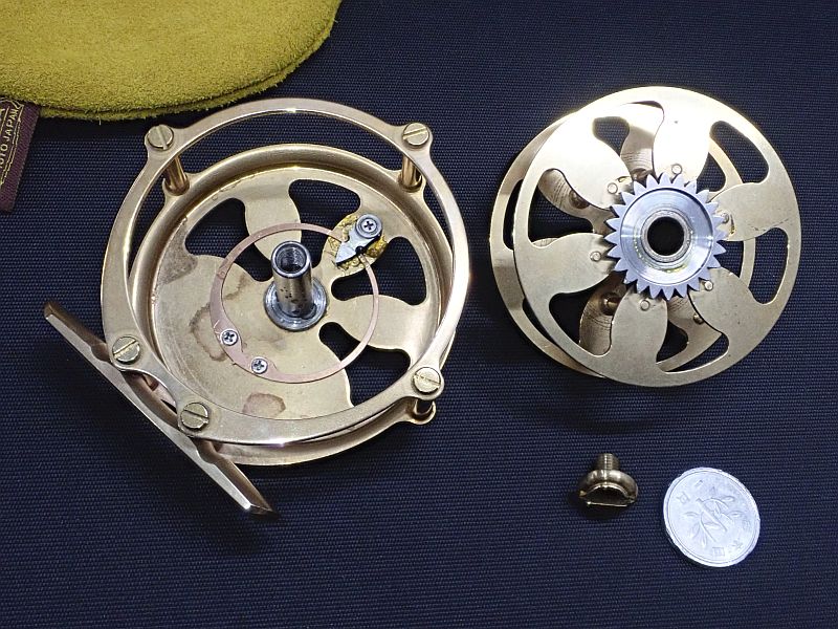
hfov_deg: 43.9
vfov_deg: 33.6
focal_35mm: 43
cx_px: 419
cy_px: 314
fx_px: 1041
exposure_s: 1/50
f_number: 4
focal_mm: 7.86
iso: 800
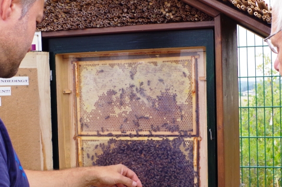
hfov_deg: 33.4
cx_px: 163
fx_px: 469
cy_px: 106
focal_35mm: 60
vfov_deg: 22.6
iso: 800
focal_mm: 21
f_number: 8
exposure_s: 1/400
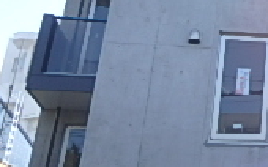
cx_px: 443
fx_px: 613
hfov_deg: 19.9
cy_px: -44
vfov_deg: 14.9
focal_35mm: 84
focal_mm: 3.7
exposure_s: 1/500
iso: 125
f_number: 3.5
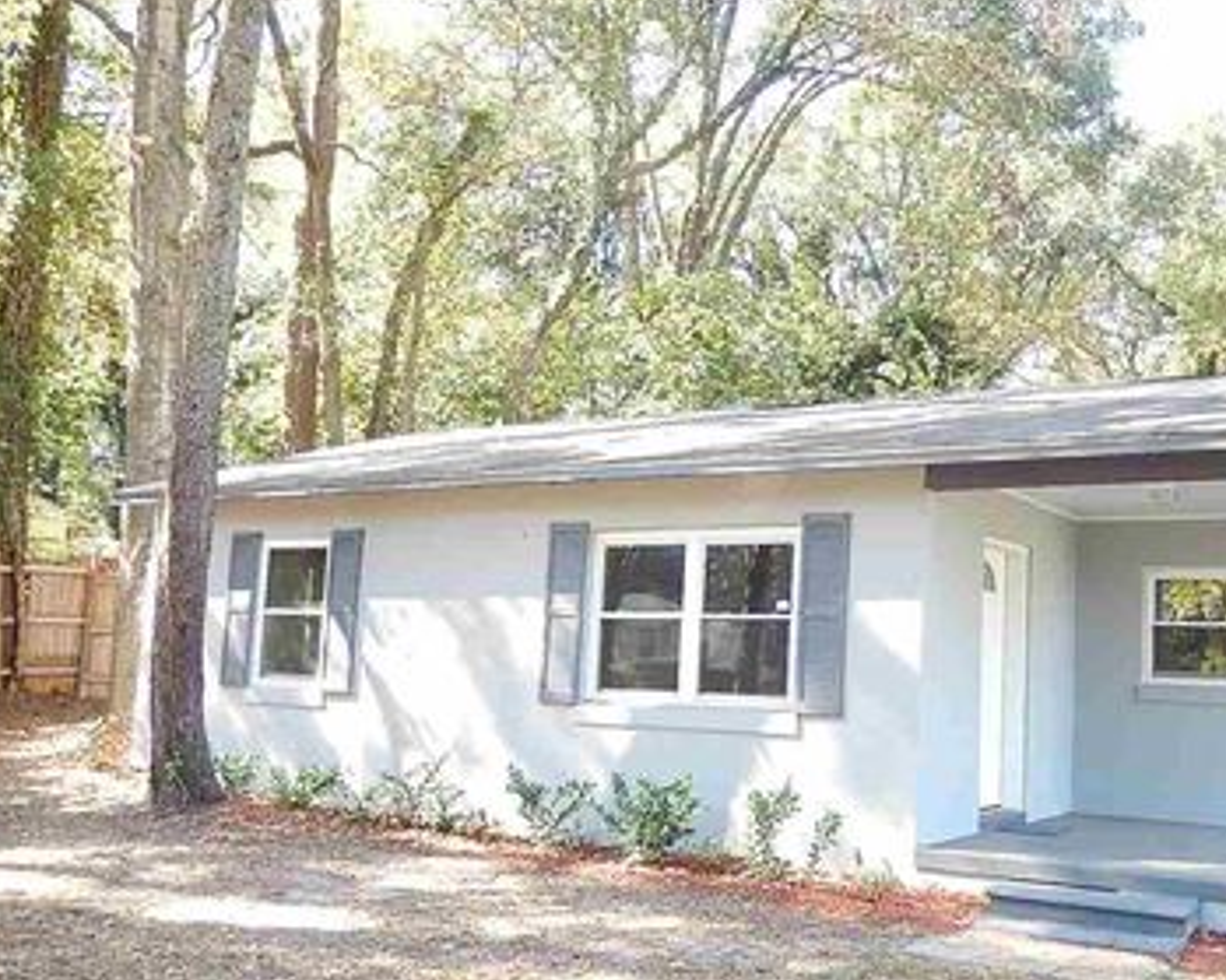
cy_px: 529
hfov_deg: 50.4
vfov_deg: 42.2
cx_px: 840
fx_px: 1270
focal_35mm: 35
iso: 125
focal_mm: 4.5
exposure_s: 1/50
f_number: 3.4
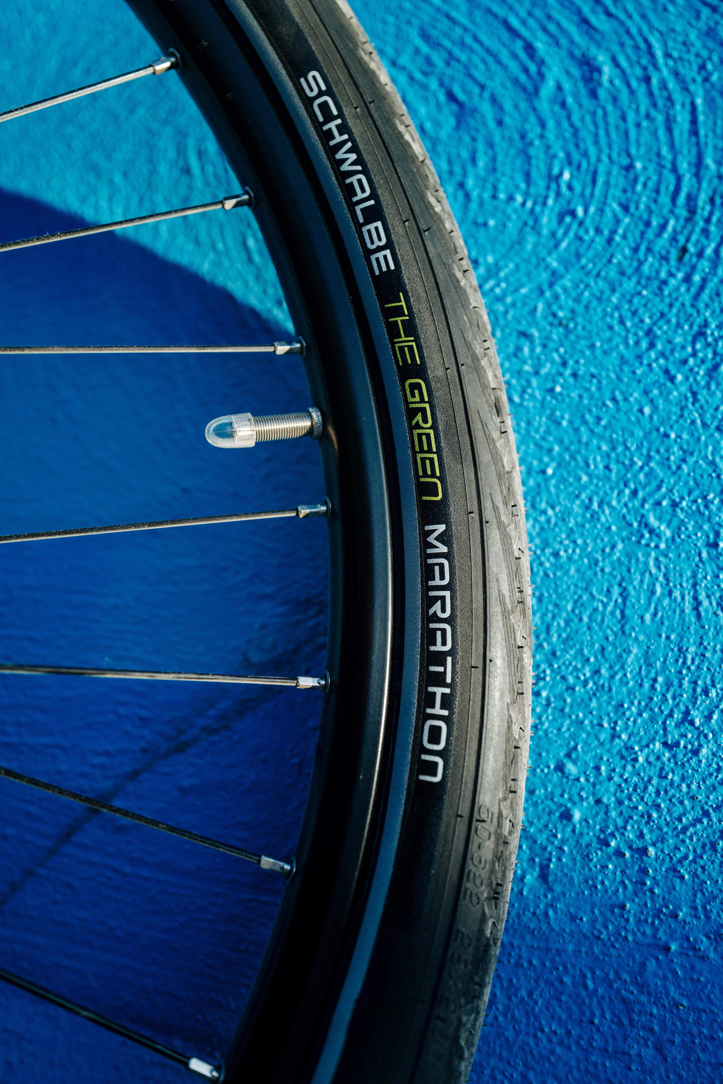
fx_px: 843
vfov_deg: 65.5
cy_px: 542
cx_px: 362
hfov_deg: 46.4
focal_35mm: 28
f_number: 2.8
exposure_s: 1/1000
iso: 200
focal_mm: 28
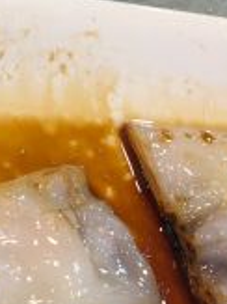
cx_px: 51
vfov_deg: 15.8
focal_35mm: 120
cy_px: -67
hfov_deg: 12.3
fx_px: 1051
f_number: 1.8
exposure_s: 1/20
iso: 40
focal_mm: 4
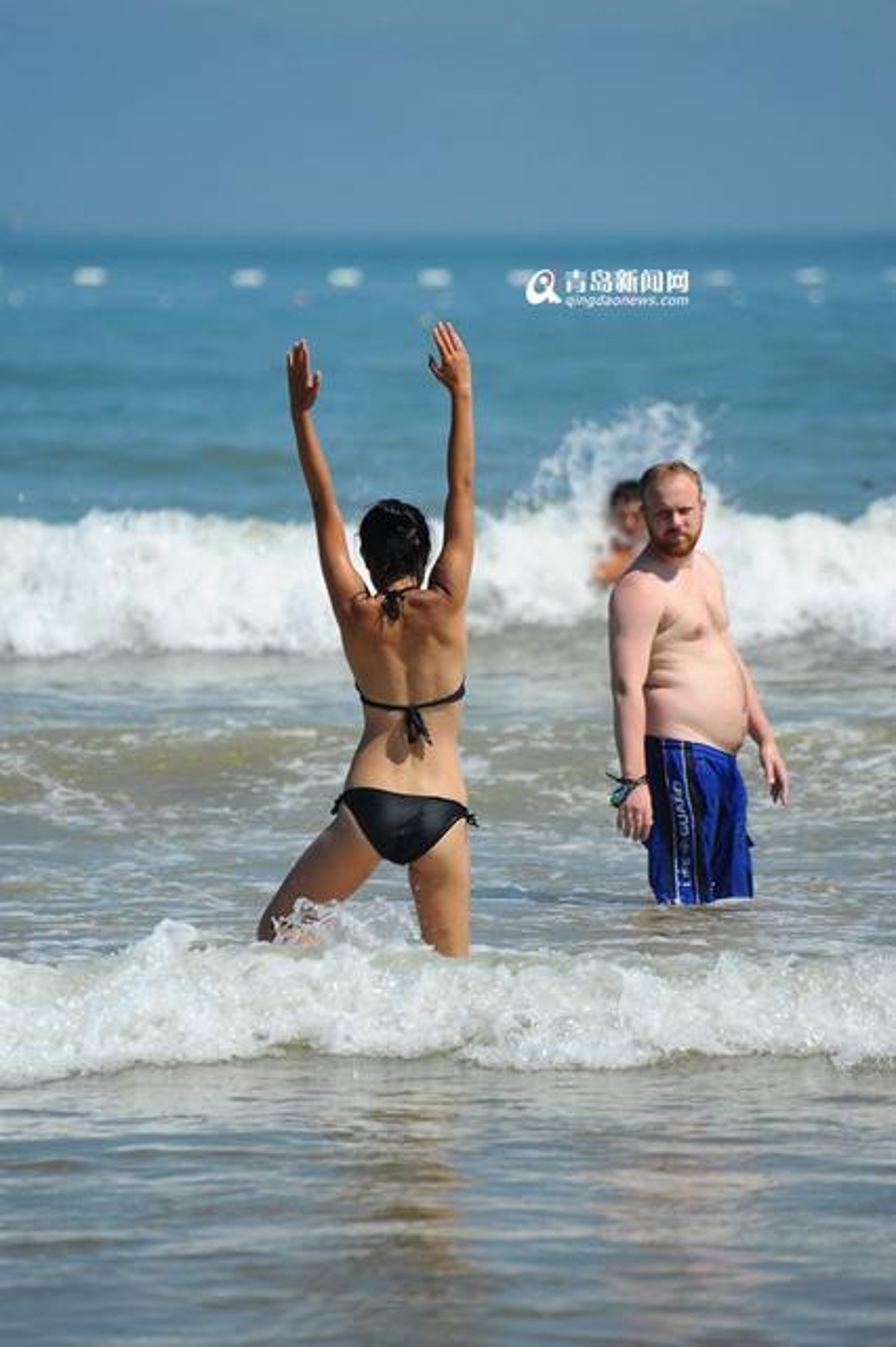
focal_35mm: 300
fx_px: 11211
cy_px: 674
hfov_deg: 4.6
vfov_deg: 6.9
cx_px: 448
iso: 200
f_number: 5.6
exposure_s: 1/1250
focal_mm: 300
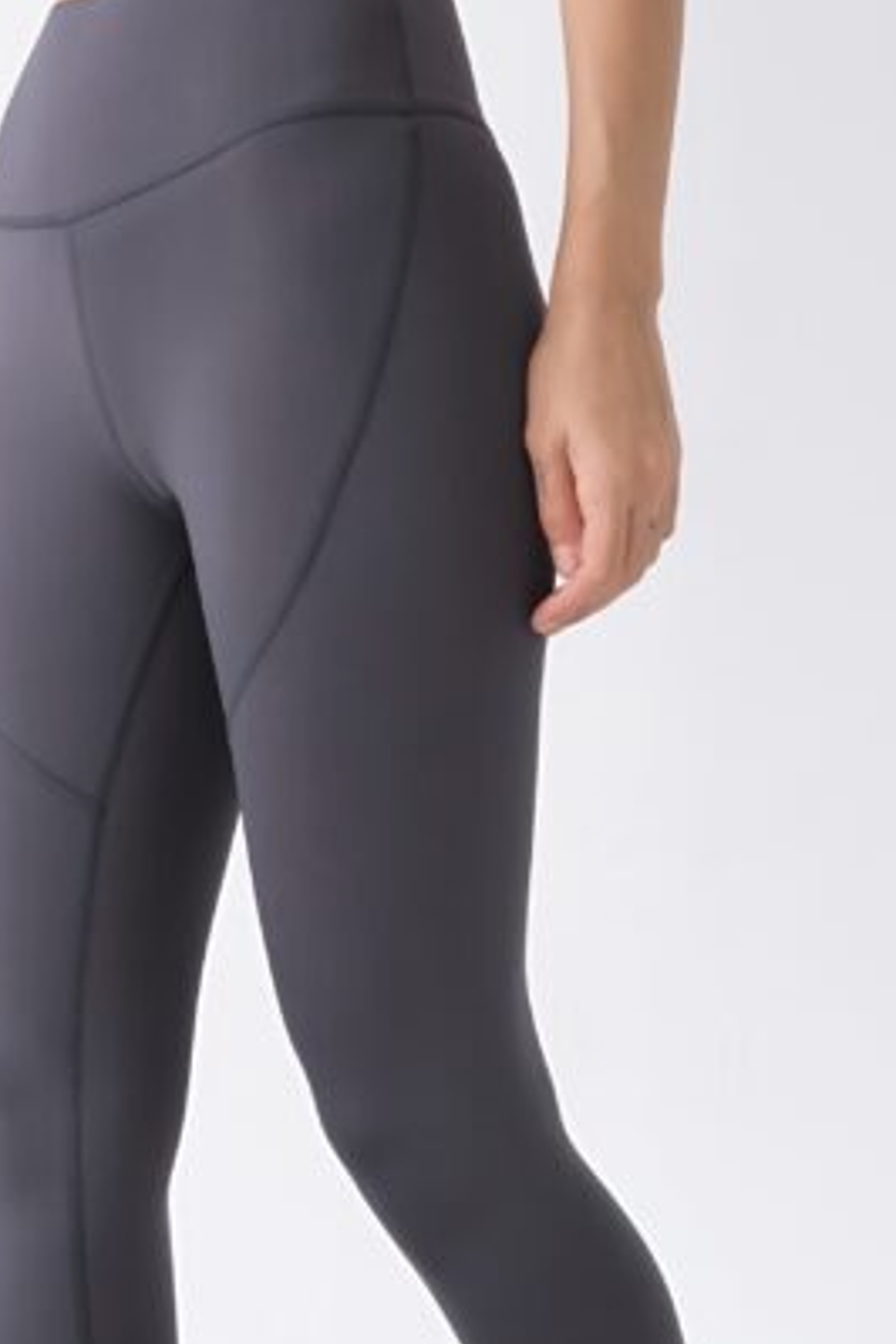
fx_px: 2949
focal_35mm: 79
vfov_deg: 25.4
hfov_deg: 17.2
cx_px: 323
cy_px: 967
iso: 2500
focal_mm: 23.5
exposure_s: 1/60
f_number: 5.6
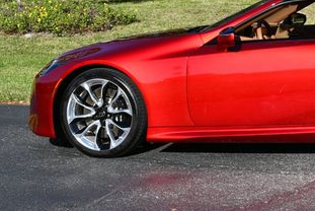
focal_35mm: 107
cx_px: 317
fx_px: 937
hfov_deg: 18.6
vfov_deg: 12.7
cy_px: 2
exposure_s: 1/250
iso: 100
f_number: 8
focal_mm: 26
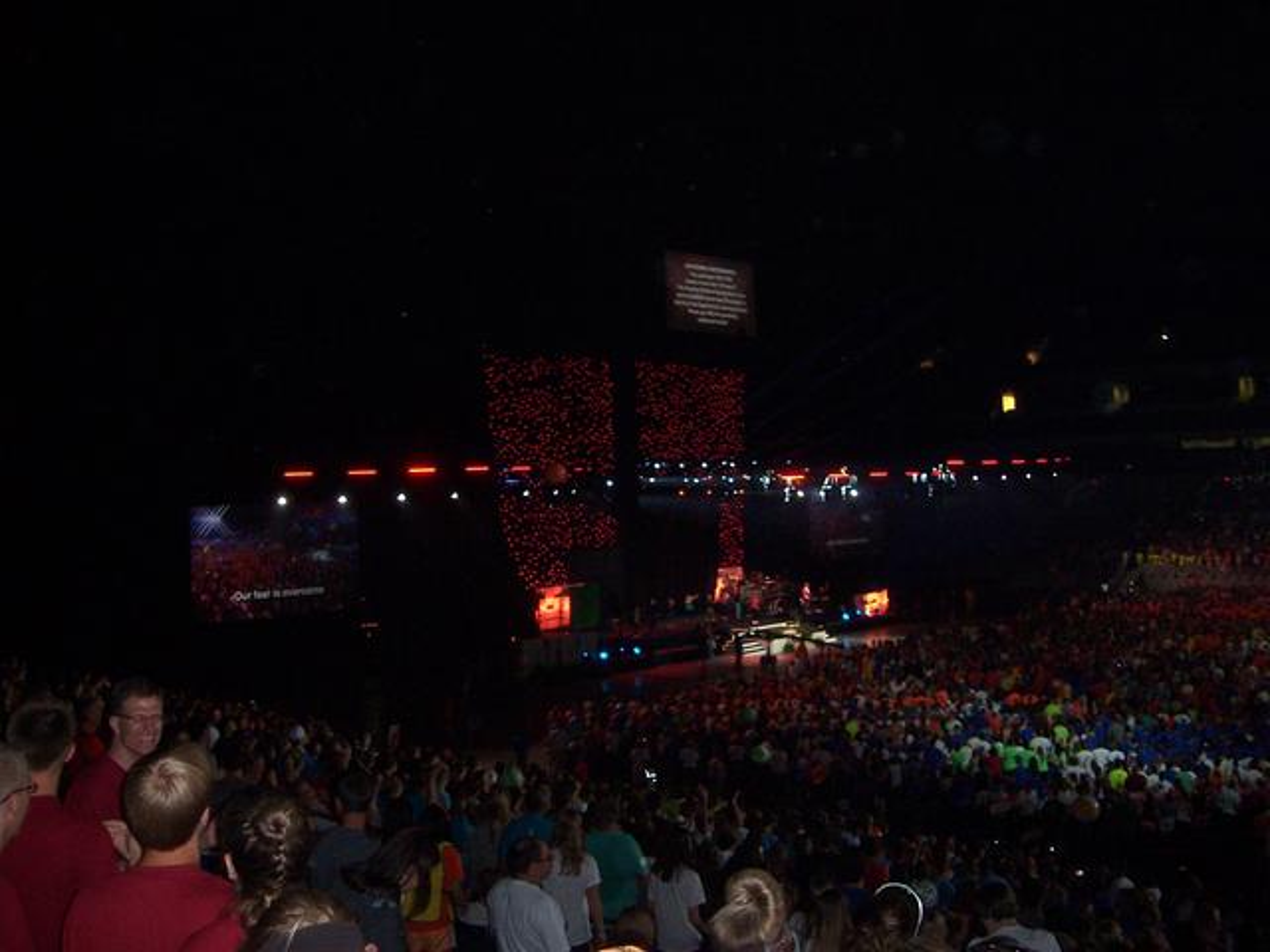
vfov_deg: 39.7
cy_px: 476
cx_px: 635
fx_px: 1321
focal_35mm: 36
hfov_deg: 51.4
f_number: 3
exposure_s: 1/60
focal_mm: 6
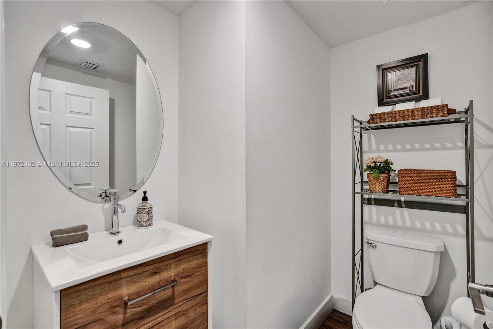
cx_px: 246
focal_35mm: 16
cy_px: 164
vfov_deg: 73.7
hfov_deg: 96.7
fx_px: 219
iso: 2500
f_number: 5.6
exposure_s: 1/250
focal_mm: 16
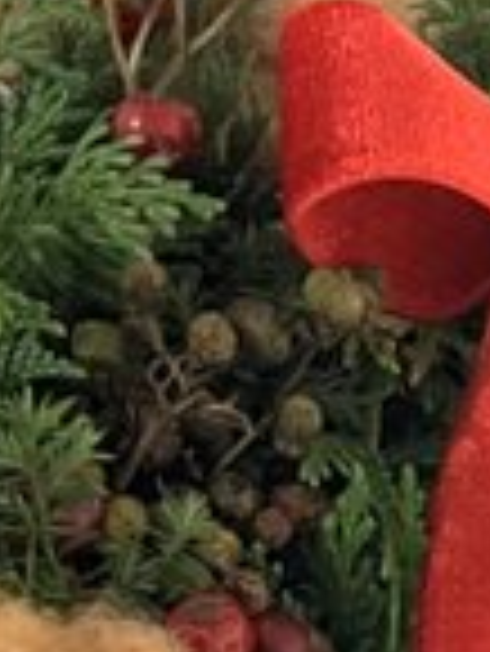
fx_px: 2883
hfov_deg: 9.6
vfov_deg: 12.0
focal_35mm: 153
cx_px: 526
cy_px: 1140
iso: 640
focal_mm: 5.1
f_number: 1.6
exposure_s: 1/33
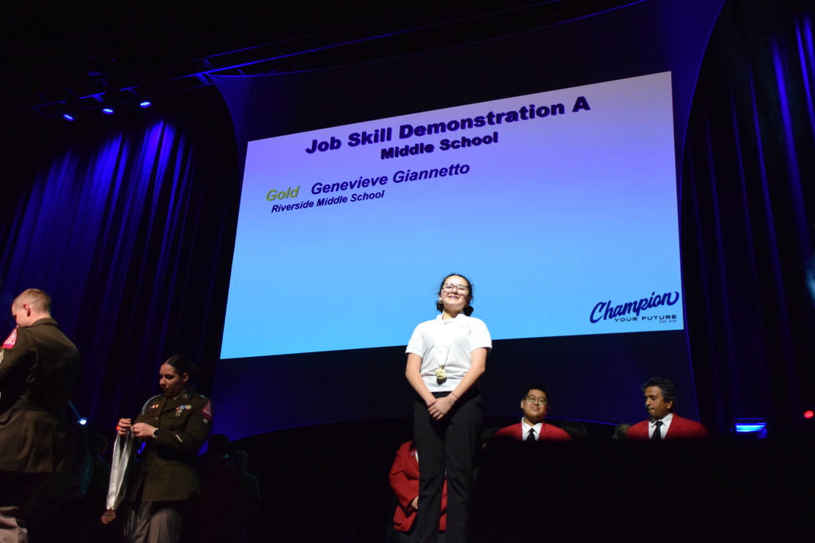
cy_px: 272
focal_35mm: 33
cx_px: 408
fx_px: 747
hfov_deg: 57.2
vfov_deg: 40.0
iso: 3200
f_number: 3.5
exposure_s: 1/500
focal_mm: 22
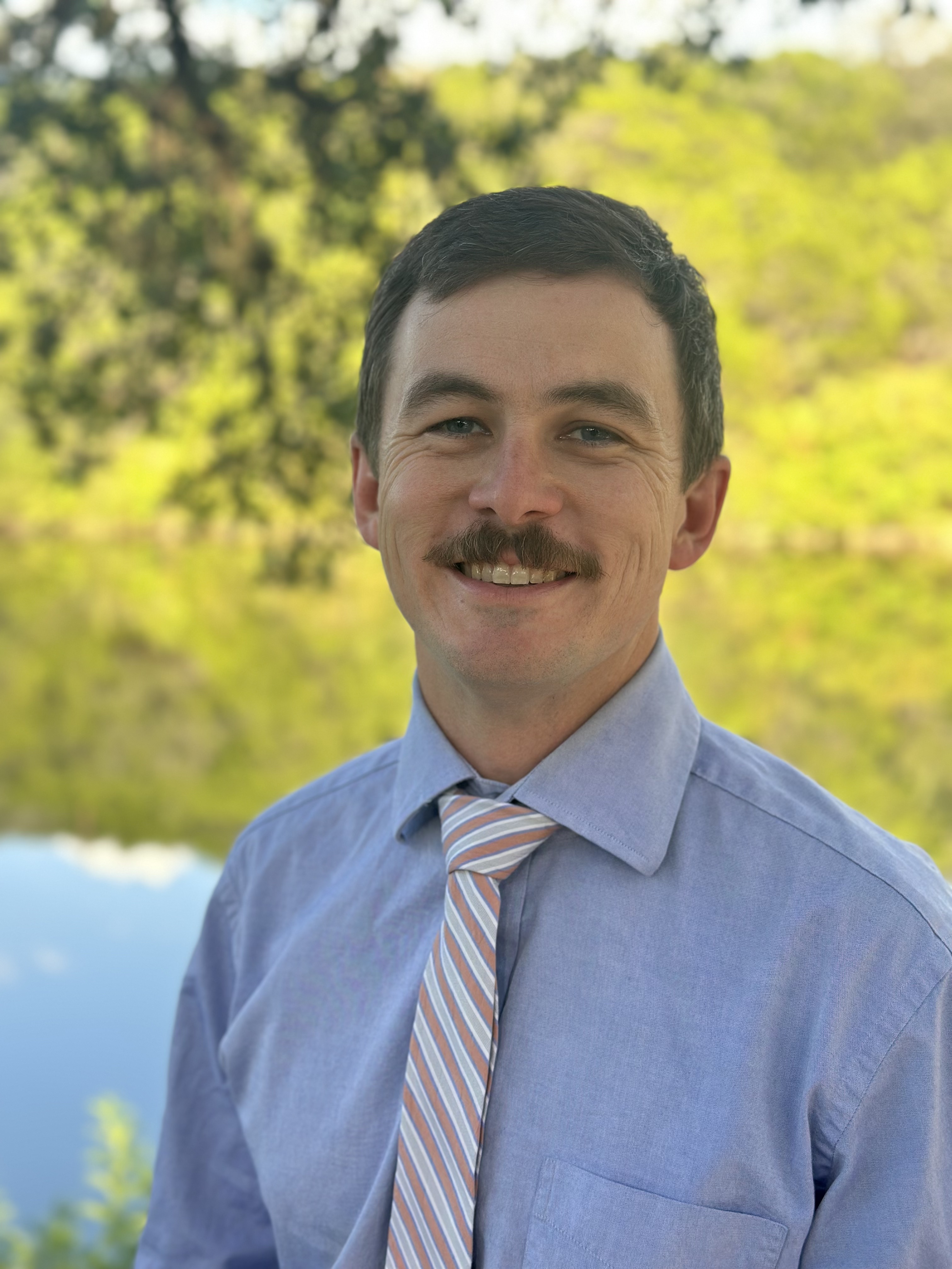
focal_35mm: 48
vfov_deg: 39.7
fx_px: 1760
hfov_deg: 30.3
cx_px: 476
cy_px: 634
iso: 80
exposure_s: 1/384
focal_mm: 6.86
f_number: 1.78
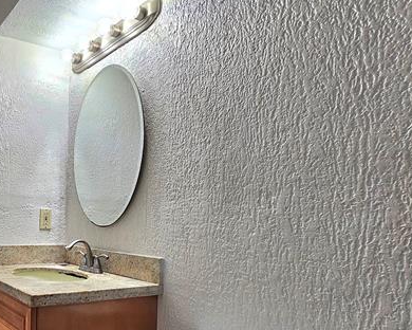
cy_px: 224
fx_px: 317
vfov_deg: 53.7
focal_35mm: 26
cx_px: 20
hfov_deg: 54.7
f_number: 2.2
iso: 80
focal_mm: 2.2
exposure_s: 1/60.2
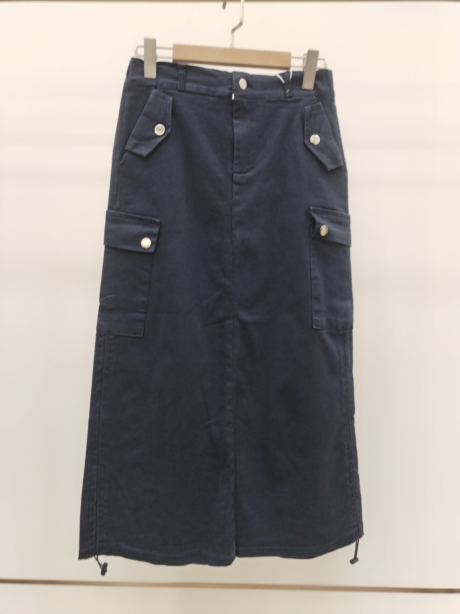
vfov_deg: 61.7
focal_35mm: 29
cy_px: 307
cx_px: 230
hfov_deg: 48.2
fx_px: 514
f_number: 1.8
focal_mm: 4.75
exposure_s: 1/50
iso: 208
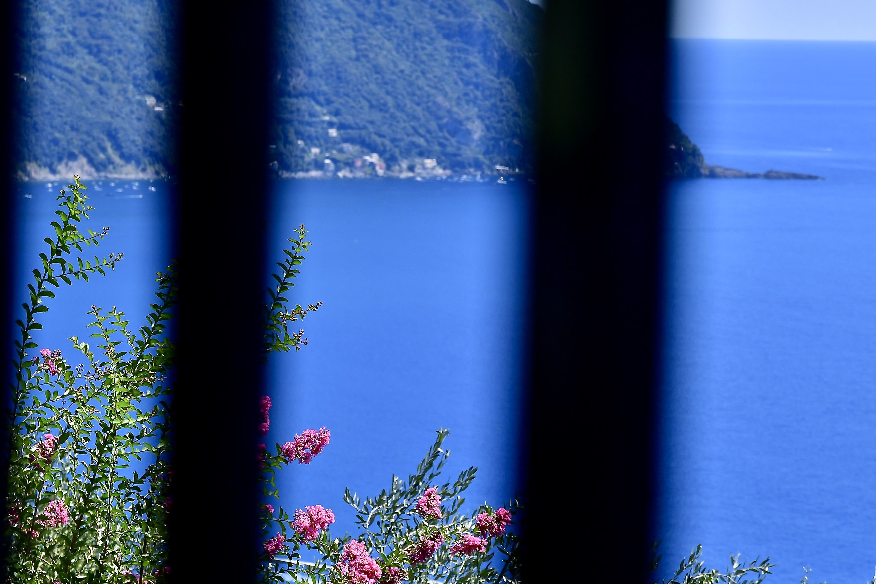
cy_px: 354
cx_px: 369
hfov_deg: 14.4
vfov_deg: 9.7
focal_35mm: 142
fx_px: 3455
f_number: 7.1
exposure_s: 1/1250
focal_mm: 70
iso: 200
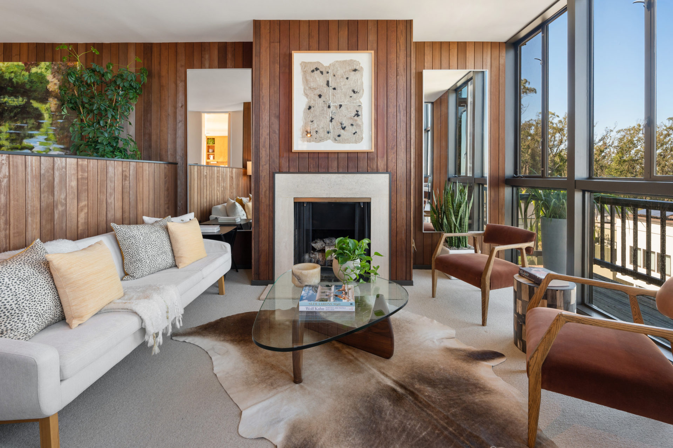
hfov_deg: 96.8
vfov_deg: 73.7
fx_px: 299
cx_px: 336
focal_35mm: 16
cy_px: 224
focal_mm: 16
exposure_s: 1/20
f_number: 9
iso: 200
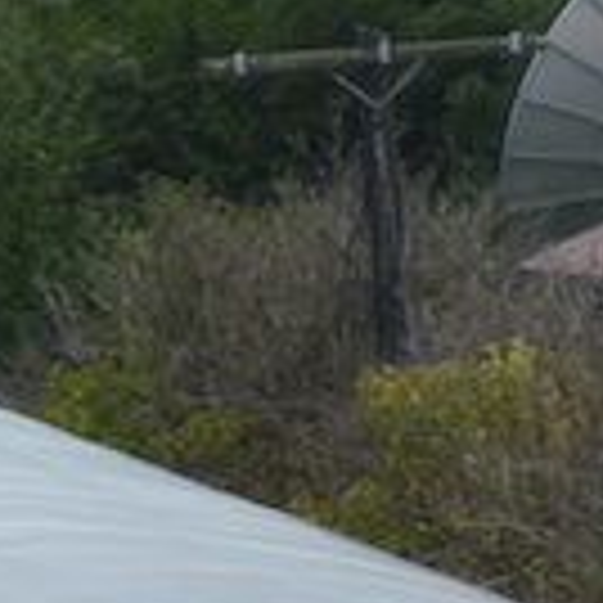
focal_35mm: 309
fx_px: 6090
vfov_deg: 5.7
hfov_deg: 5.5
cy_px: 639
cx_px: -819
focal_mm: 13.2
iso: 100
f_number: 4.7
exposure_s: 1/160
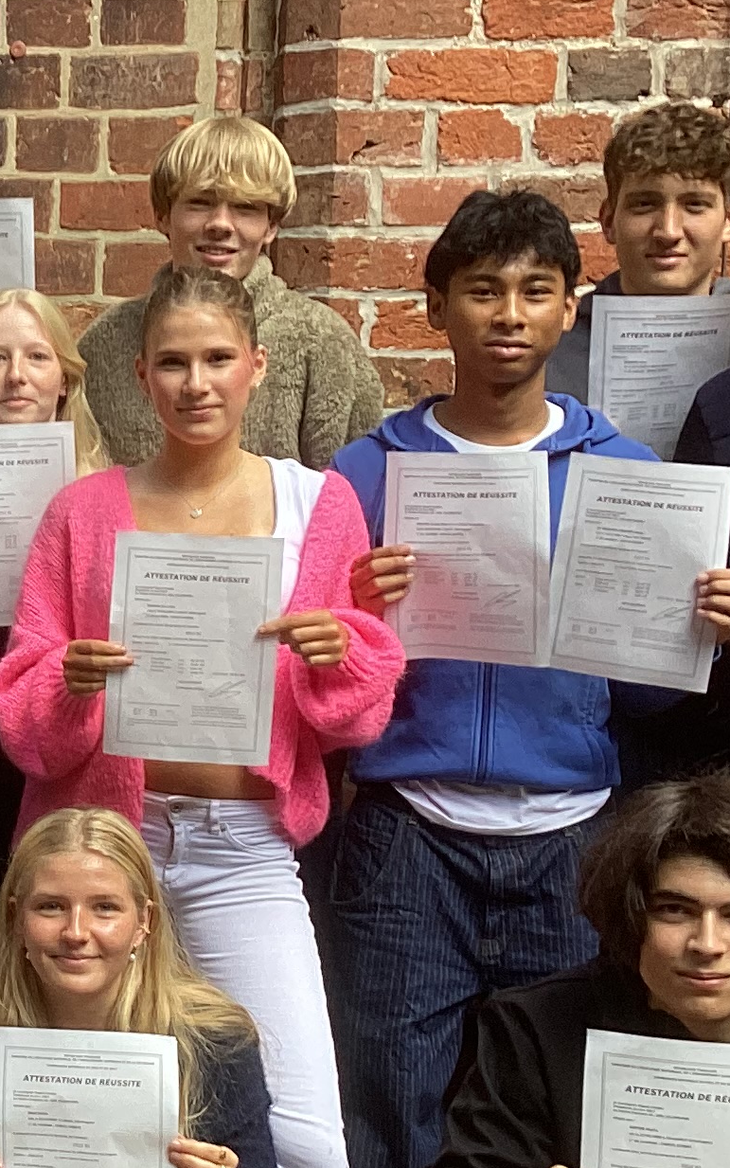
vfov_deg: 23.8
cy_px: 624
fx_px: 2768
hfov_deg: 14.1
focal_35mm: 87
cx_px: -337
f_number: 2.4
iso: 50
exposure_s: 1/120
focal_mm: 3.3
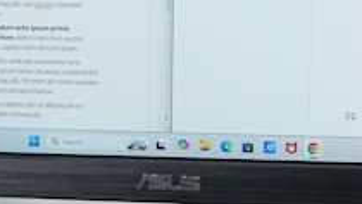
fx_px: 2591
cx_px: 365
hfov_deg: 8.0
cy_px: -59
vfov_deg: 4.5
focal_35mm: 270
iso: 1250
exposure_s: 1/320
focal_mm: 30
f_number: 4
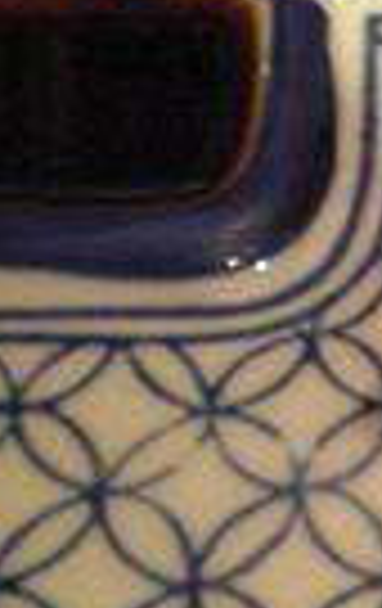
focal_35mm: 113
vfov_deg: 18.4
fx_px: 1872
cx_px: 625
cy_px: 290
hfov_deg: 11.1
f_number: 3.1
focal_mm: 6.3
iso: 800
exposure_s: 1/30
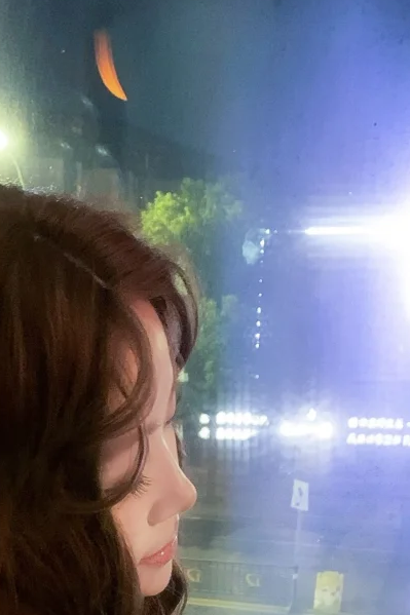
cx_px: 59
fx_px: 1111
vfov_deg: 27.5
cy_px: 724
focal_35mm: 65
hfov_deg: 20.6
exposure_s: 1/20
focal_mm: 4.25
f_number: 1.8
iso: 800
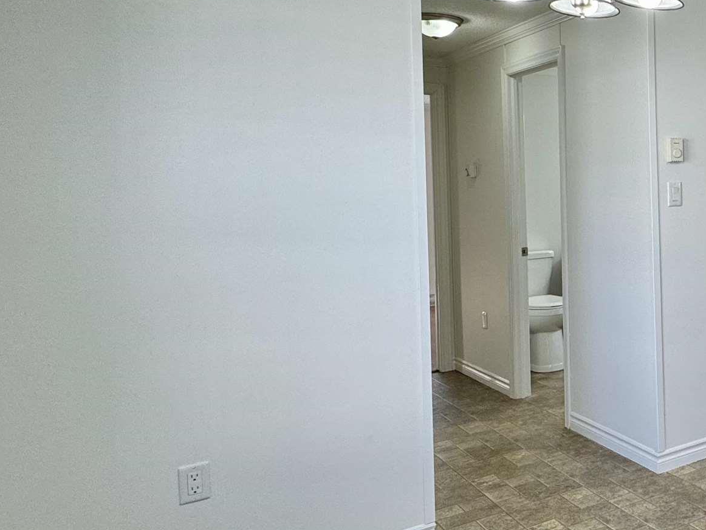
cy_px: 186
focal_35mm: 37
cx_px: 860
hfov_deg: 37.2
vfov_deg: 38.3
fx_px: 755
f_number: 2.2
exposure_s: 1/120
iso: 80
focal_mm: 2.22
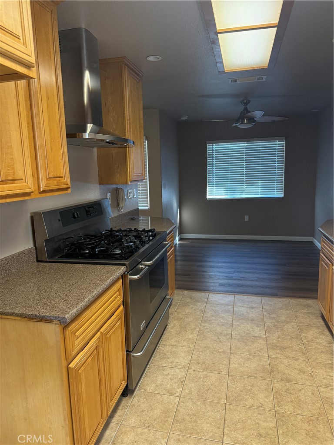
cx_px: 167
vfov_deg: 71.6
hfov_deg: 56.8
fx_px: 309
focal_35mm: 24
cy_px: 222
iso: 250
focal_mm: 6.76
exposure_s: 1/120
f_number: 1.78
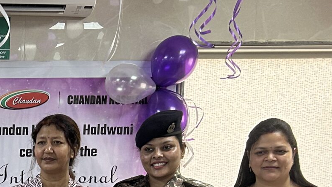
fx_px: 810
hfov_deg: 21.3
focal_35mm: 92
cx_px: -83
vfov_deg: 12.6
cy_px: 271
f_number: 1.5
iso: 125
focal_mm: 5.7
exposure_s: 1/100
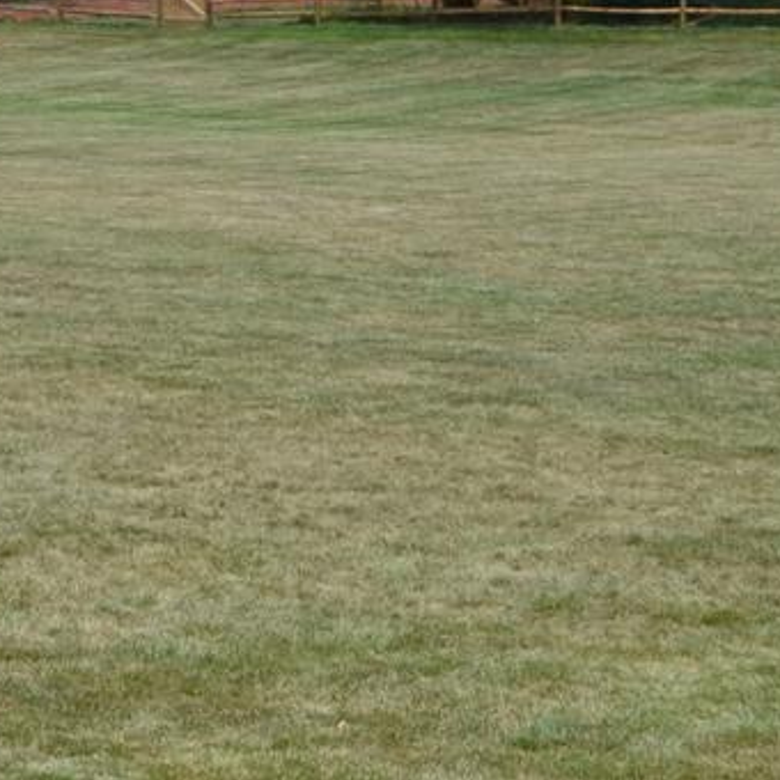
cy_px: 292
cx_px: 2
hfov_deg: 10.3
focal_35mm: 169
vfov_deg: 10.3
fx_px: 4308
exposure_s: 1/250
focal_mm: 22
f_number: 8
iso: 100
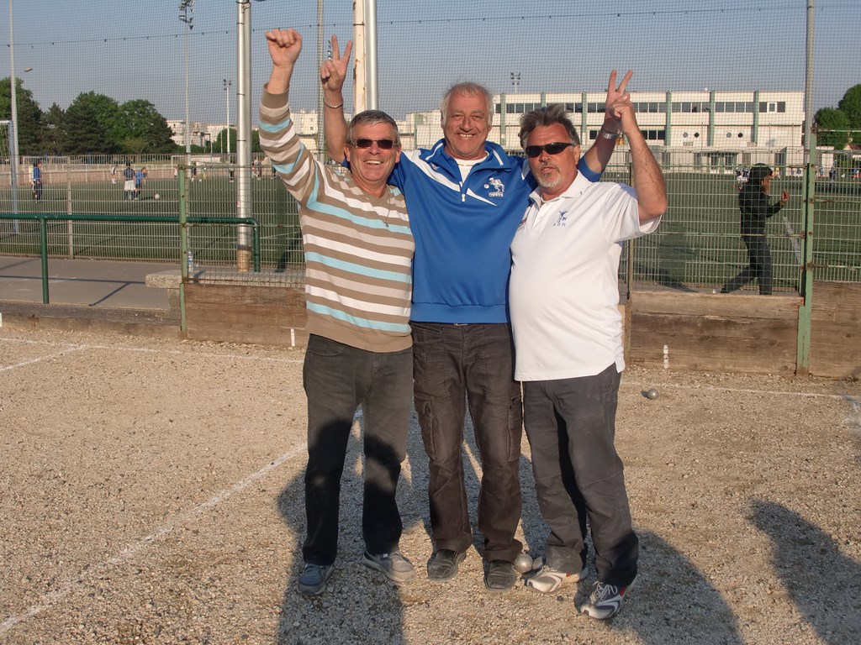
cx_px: 430
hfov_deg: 43.9
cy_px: 322
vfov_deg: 33.6
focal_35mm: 43
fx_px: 1070
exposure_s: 1/125
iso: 64
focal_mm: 7.6
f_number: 8.7
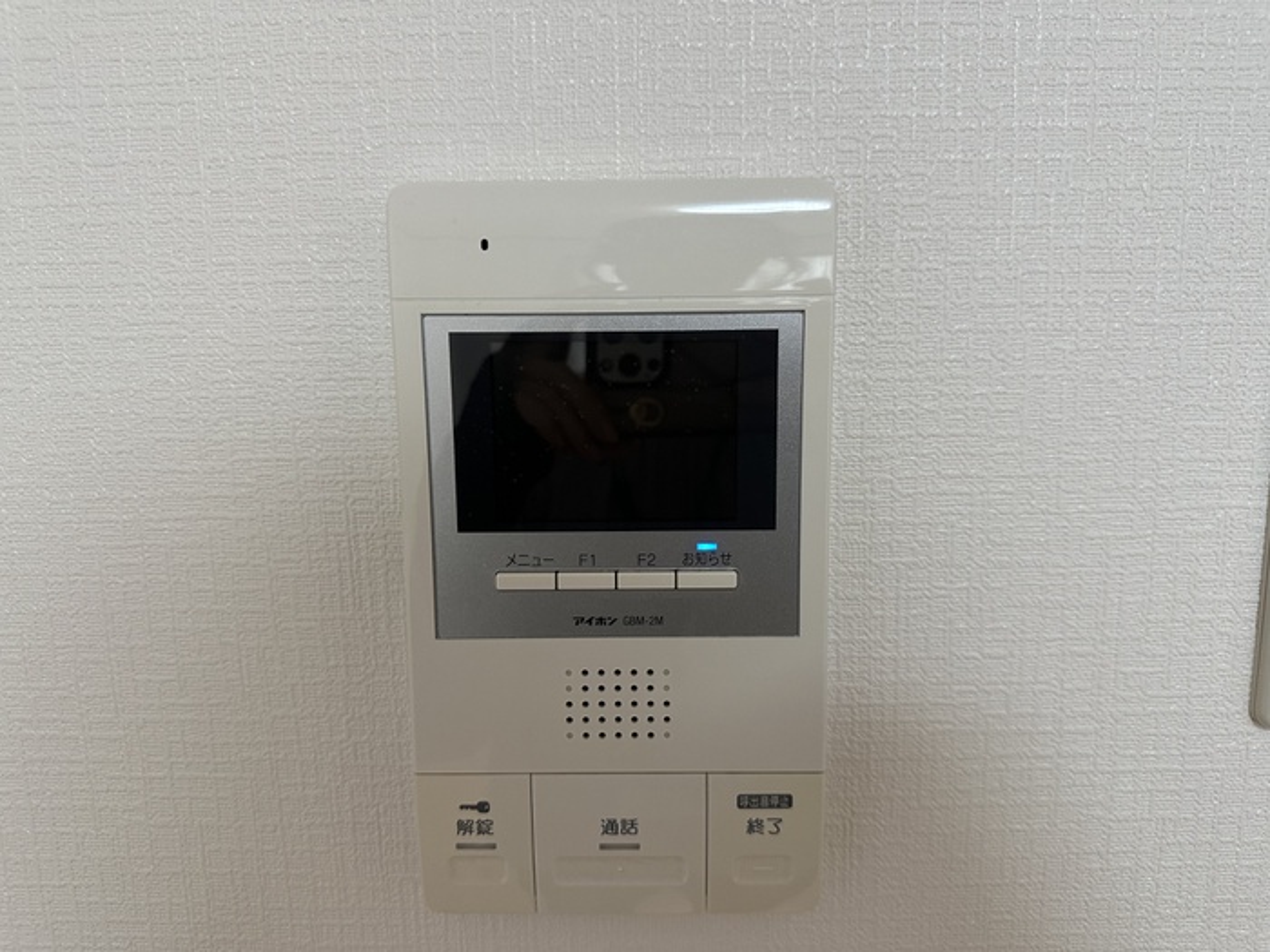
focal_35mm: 24
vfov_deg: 56.8
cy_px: 476
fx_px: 881
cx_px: 635
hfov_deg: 71.6
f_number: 1.78
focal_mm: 6.86
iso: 250
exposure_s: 1/60
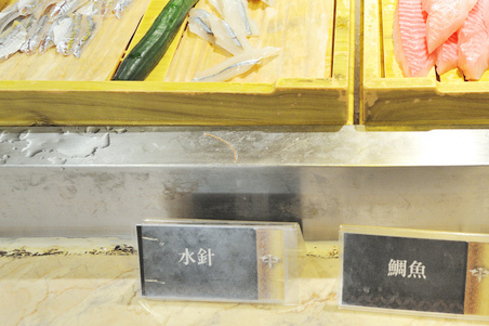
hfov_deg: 40.0
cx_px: 369
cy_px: 87
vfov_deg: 27.7
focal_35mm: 48
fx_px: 652
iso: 3200
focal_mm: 31
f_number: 5.6
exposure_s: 1/40
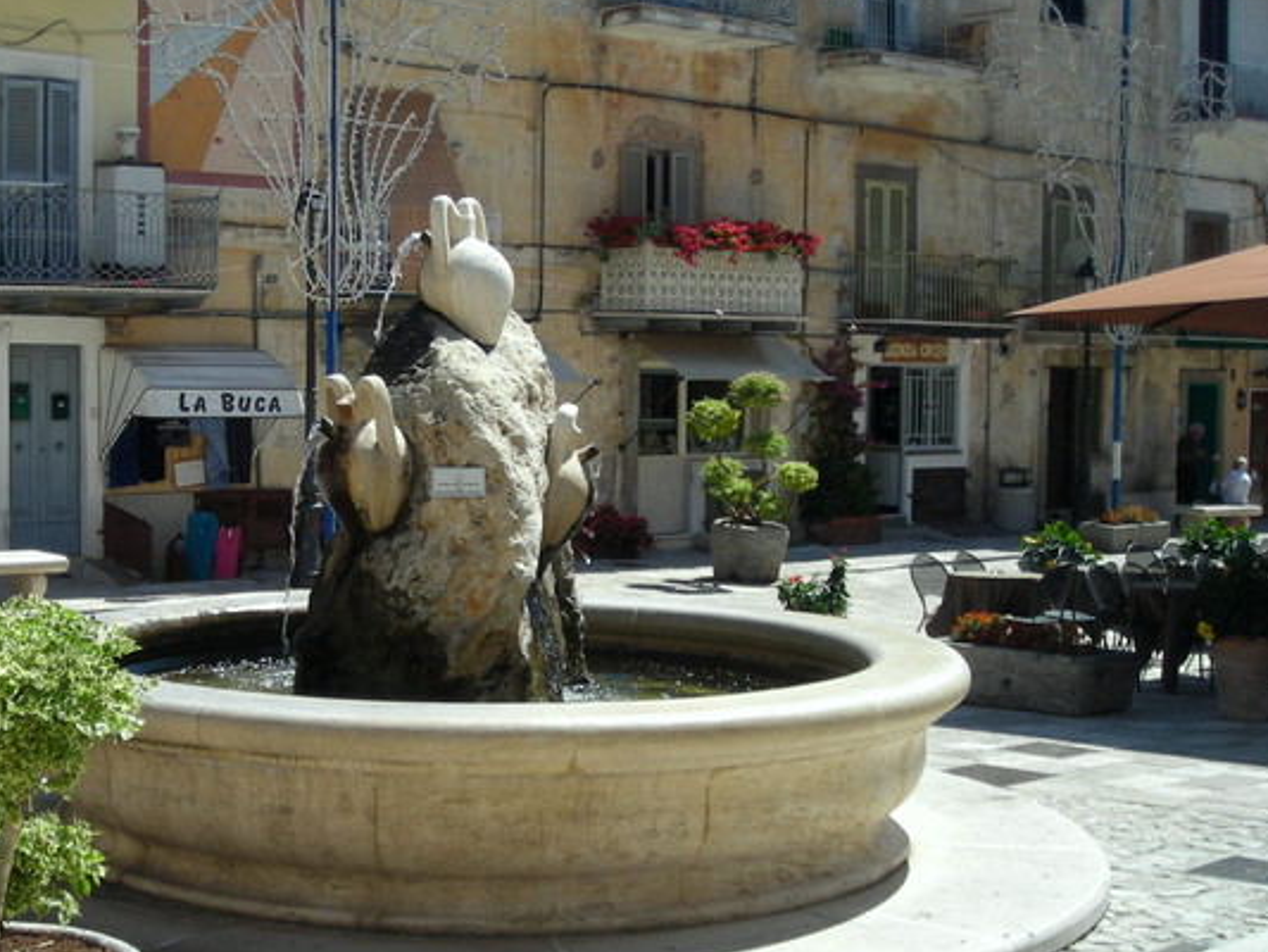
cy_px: 531
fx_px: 2088
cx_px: 371
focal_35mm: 57
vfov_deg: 25.7
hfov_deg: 33.3
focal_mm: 6.3
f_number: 6.4
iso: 50
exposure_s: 1/166
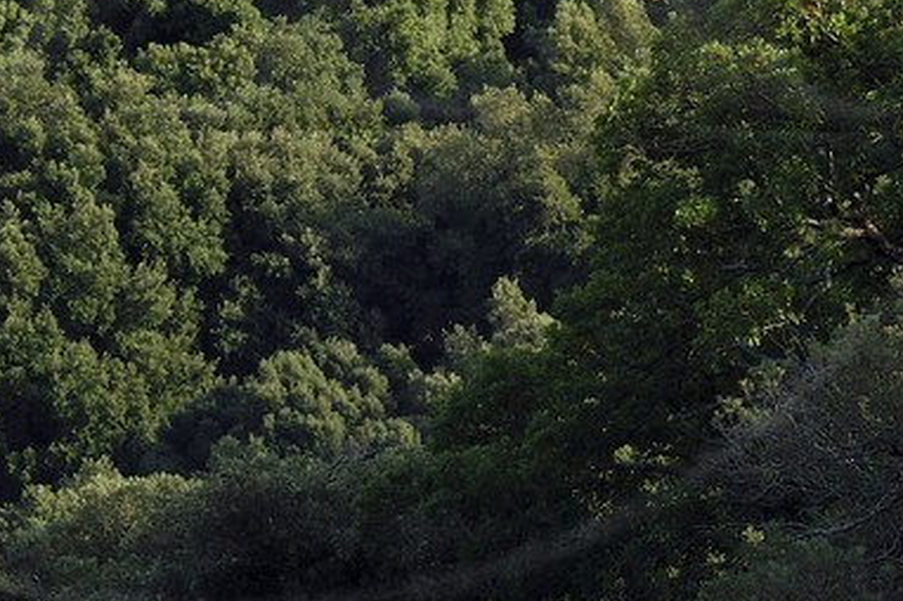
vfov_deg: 3.2
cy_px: -253
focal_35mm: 427
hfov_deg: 4.8
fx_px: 10701
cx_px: 210
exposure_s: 1/250
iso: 400
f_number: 13
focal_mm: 102
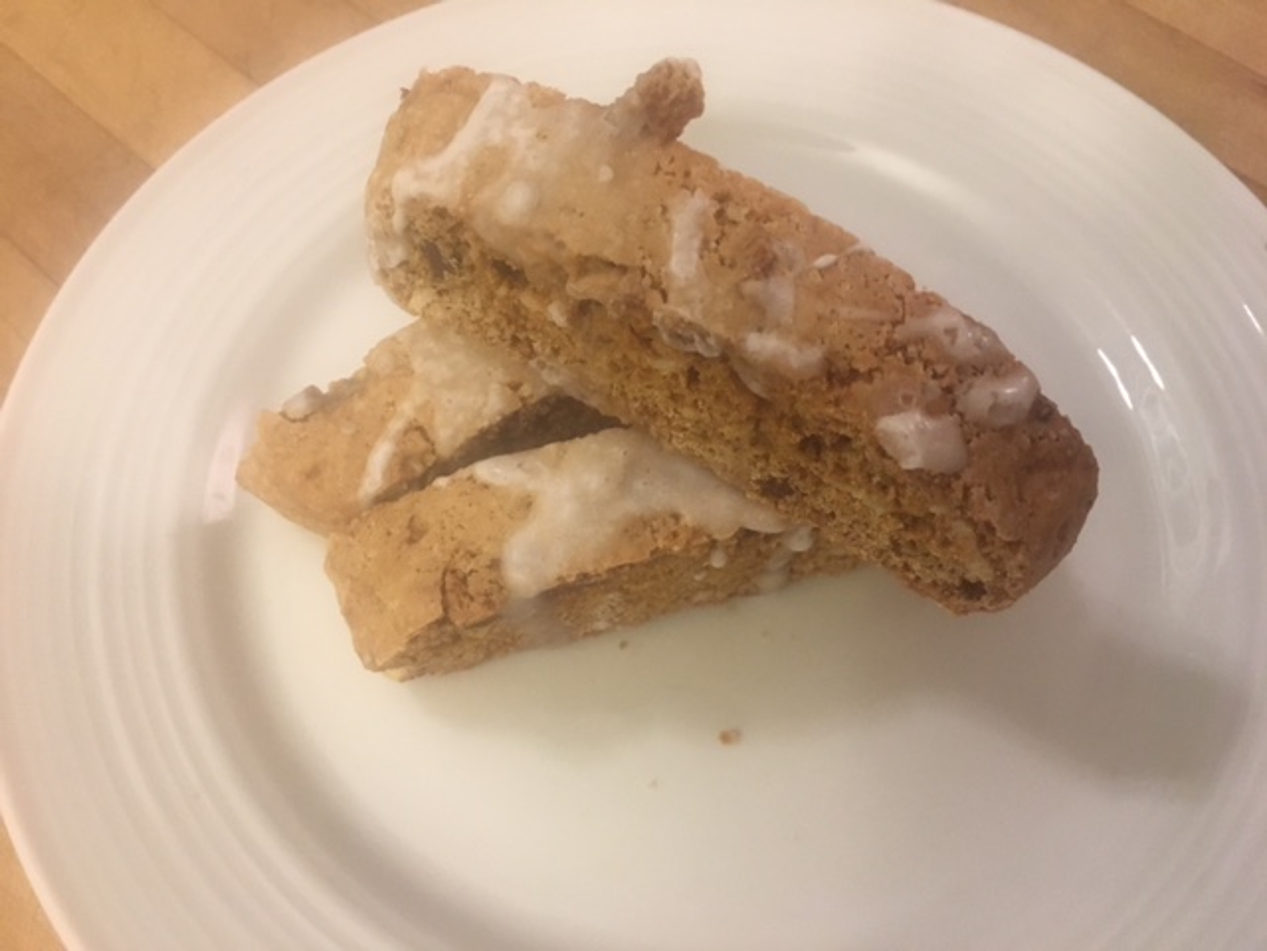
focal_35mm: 29
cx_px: 634
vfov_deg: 48.2
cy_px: 476
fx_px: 1061
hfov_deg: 61.7
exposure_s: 1/30
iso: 200
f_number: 2.2
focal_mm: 4.15
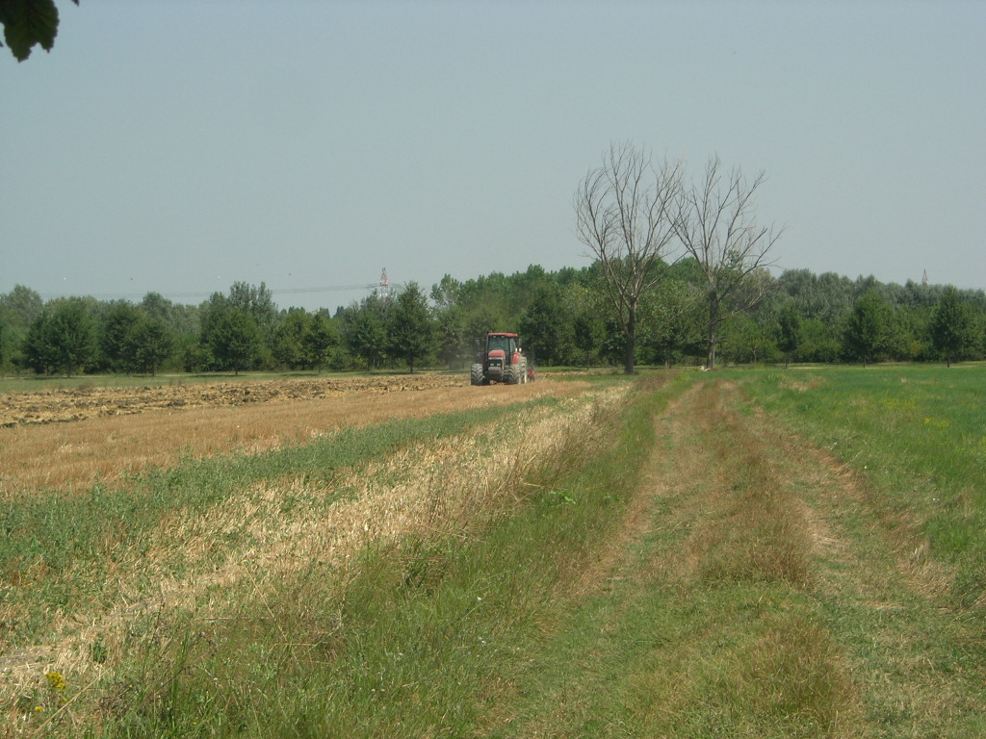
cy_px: 370
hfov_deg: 17.4
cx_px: 493
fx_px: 3219
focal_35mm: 113
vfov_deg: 13.1
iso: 64
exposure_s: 1/234
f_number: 8.2
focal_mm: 23.4
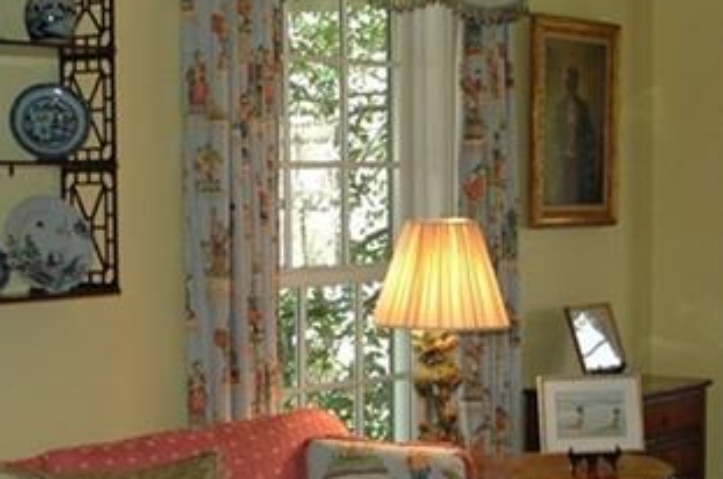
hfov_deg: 22.9
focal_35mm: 89
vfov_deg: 15.2
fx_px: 1784
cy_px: 356
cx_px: 384
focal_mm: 18
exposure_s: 1/100
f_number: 4
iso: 640
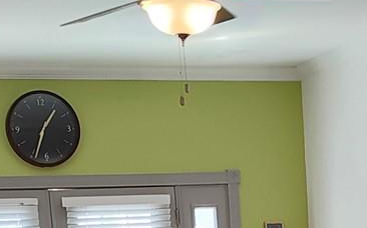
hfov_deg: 17.8
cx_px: 313
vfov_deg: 10.0
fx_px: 1159
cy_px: 528
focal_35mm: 116
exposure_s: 1/60.1
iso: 189
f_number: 1.5
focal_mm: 4.15
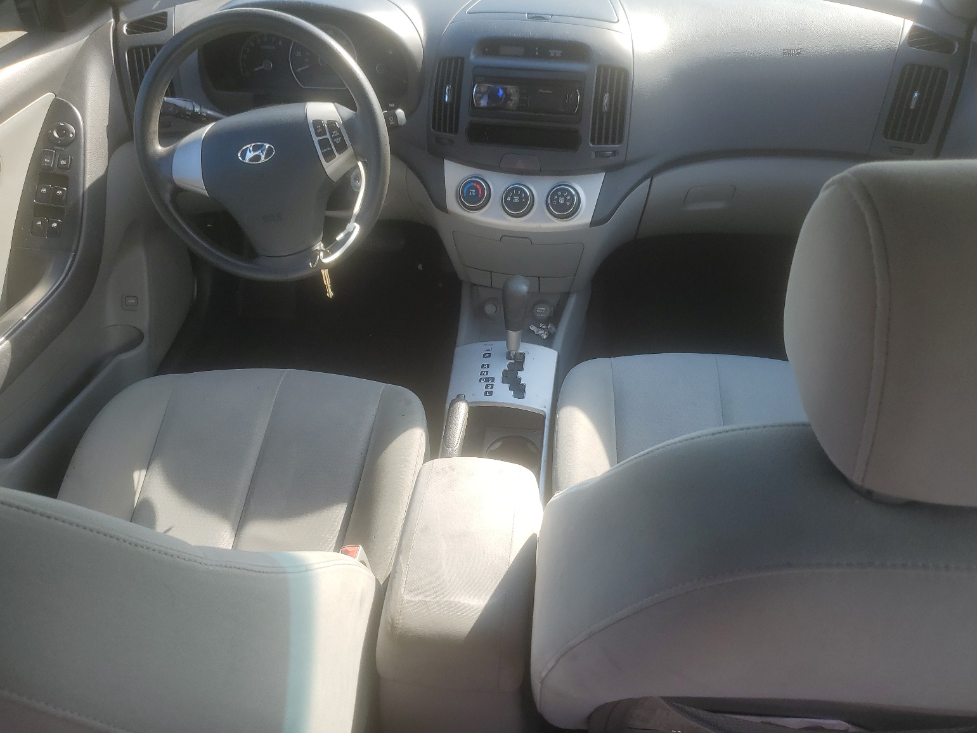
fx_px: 762
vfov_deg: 51.4
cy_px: 365
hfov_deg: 65.3
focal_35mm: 27
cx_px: 489
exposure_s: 1/556
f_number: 1.5
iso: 50
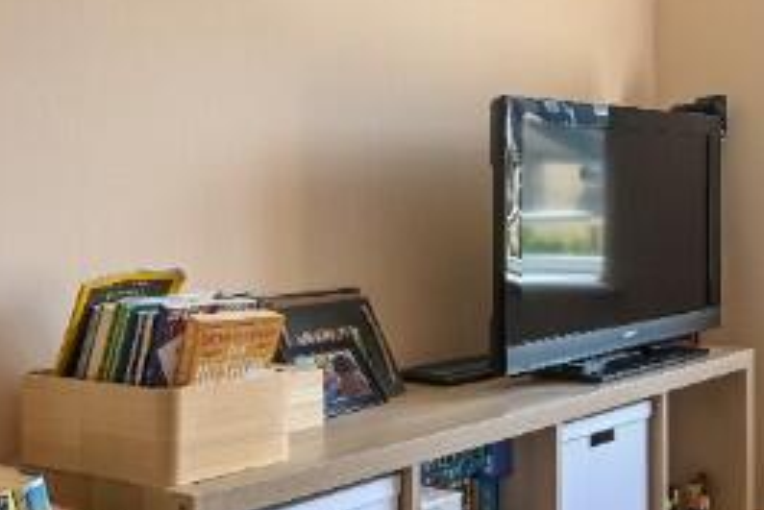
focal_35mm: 54
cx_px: 660
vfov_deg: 25.0
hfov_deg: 35.1
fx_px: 1147
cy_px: 177
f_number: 8
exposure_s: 1/5
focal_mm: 14
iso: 400
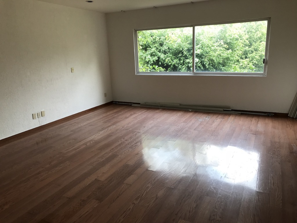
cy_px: 112
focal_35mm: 28
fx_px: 240
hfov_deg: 63.4
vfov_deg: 49.7
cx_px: 148
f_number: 1.8
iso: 32
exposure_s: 1/93
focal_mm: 3.99
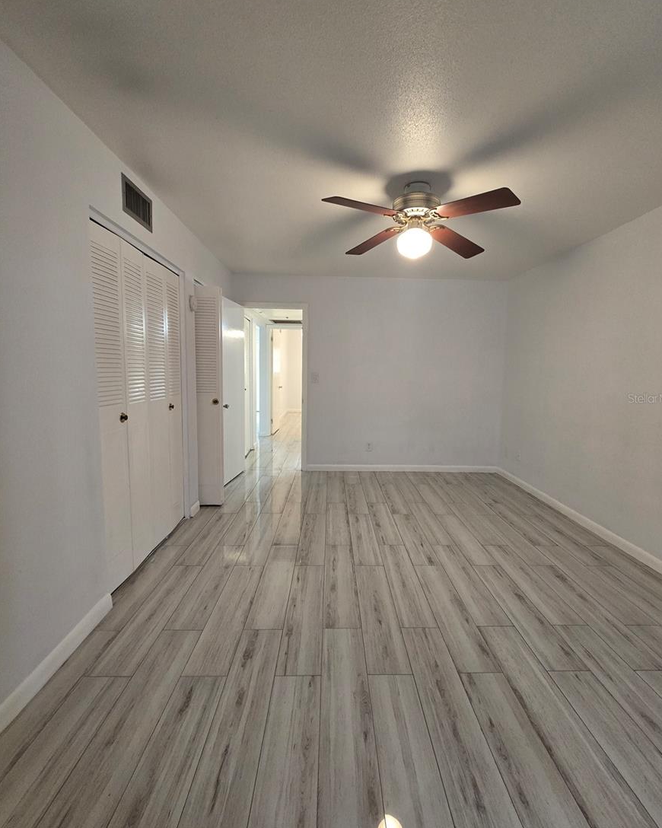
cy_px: 398
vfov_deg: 100.7
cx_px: 339
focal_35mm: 14
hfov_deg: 87.9
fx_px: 343
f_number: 2.2
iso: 400
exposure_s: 1/60
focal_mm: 2.2
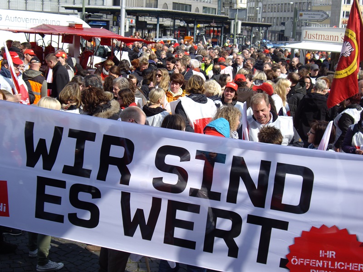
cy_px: 136
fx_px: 577
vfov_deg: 26.6
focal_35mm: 55
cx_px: 182
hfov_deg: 34.9
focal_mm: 11.5
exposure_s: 1/320
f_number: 3.4
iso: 64
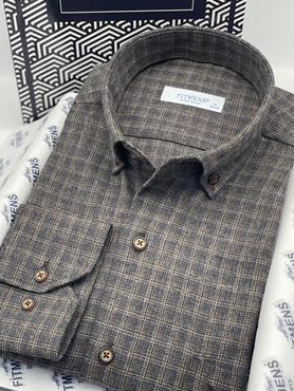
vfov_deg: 33.2
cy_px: 204
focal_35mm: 58
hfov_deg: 25.3
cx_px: 145
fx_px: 656
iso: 40
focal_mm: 6
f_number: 2
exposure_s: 1/100
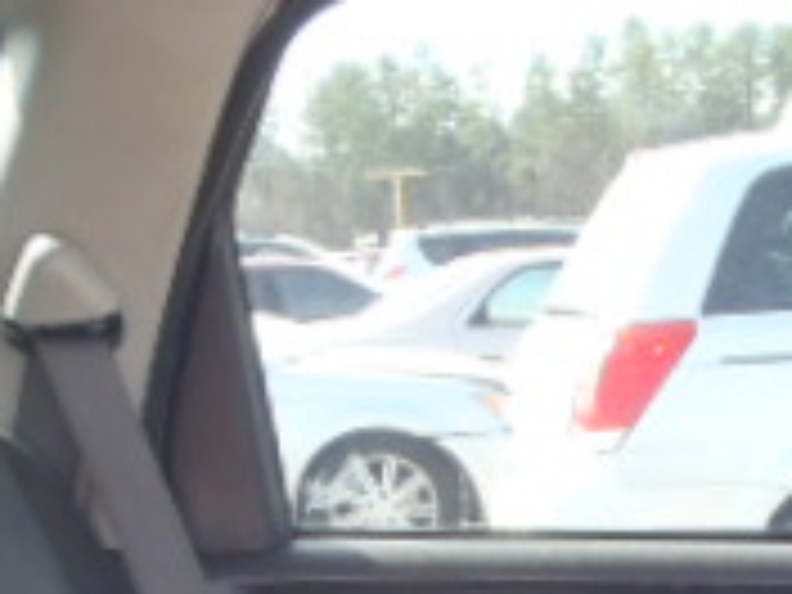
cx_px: 1066
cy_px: 1008
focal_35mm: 102
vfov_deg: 13.3
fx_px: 2334
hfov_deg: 17.9
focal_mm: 5
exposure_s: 1/40
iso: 100
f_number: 3.5
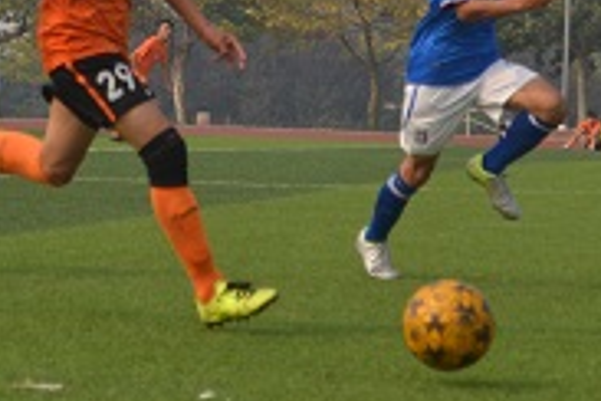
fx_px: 3762
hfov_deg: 9.1
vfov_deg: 6.0
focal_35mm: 225
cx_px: 187
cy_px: -133
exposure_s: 1/1600
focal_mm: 55
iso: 400
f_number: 5.6
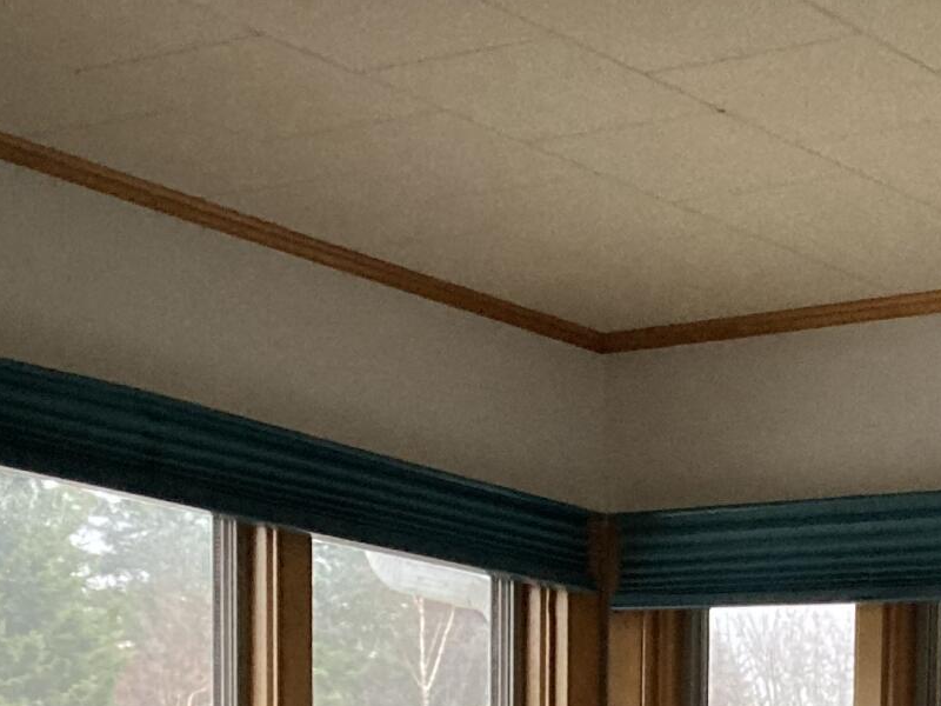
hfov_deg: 18.3
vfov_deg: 12.7
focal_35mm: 105
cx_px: 930
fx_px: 2854
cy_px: 1312
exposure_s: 1/40
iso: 400
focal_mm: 3.99
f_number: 1.8
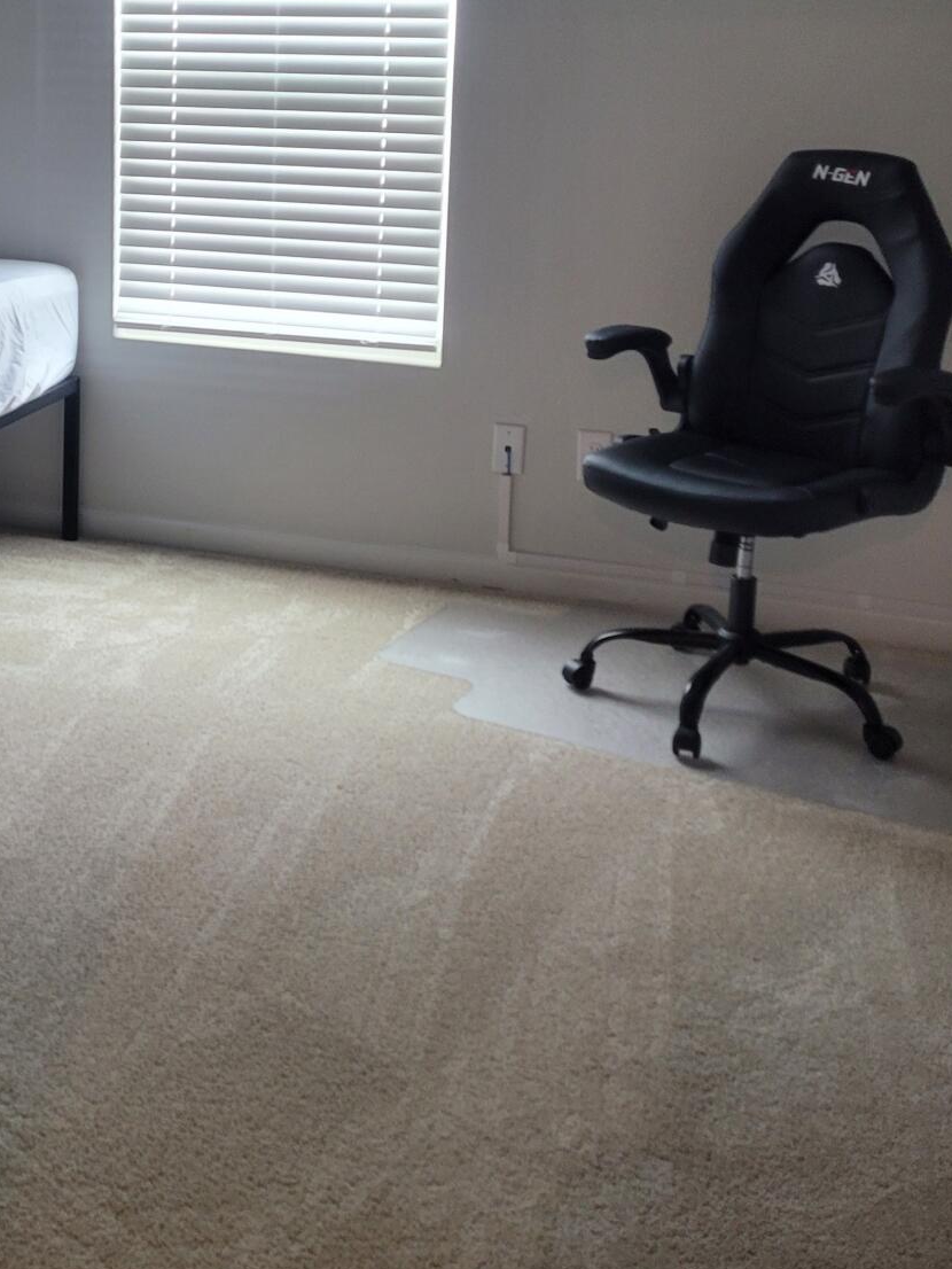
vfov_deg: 39.5
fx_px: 1723
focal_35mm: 47
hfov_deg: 30.3
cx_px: 211
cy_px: 349
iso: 160
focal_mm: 5.4
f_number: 1.8
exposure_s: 1/60
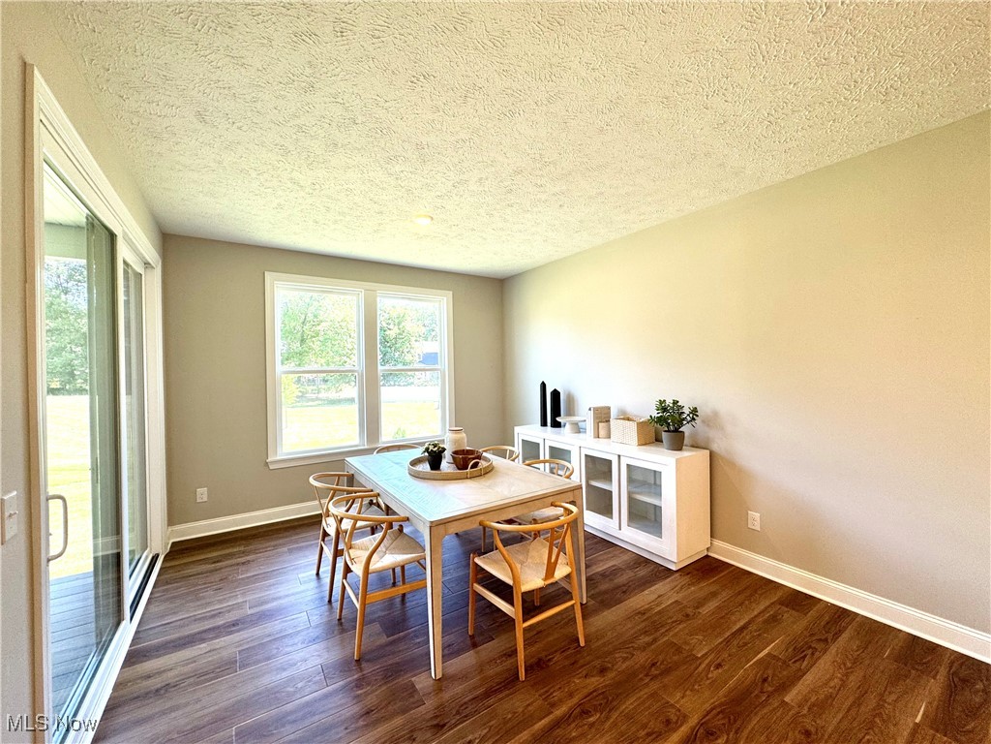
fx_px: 401
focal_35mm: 14
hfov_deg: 102.1
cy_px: 372
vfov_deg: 85.7
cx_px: 496
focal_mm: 2.22
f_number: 2.2
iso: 80
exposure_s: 1/120
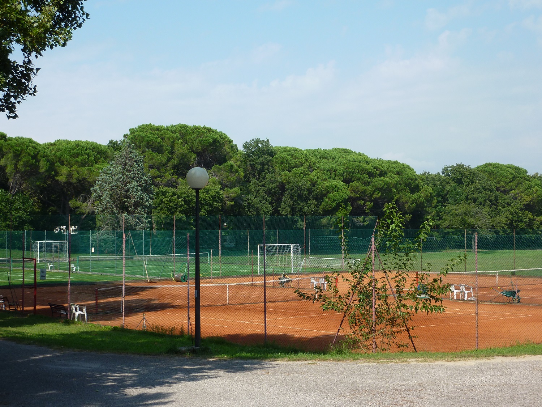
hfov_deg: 32.7
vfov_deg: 24.8
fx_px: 924
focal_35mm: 59
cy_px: 204
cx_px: 271
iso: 80
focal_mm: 9.7
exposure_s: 1/400
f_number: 4.5
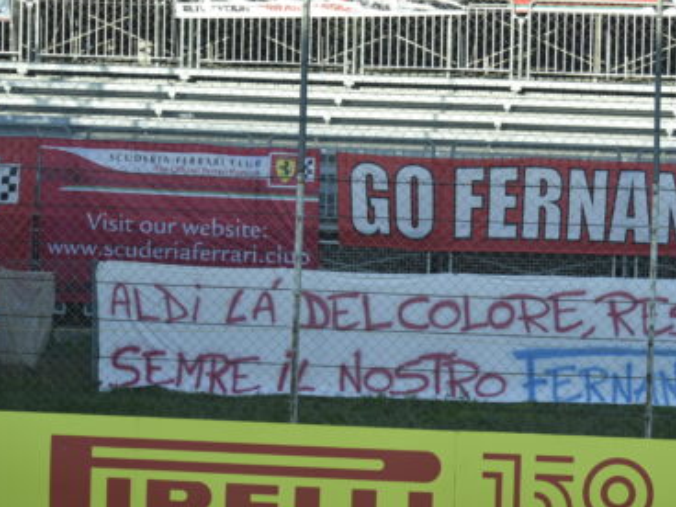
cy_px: 277
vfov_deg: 6.7
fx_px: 4335
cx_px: 527
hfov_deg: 8.9
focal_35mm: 222
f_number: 6.3
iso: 100
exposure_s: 1/160
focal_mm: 135
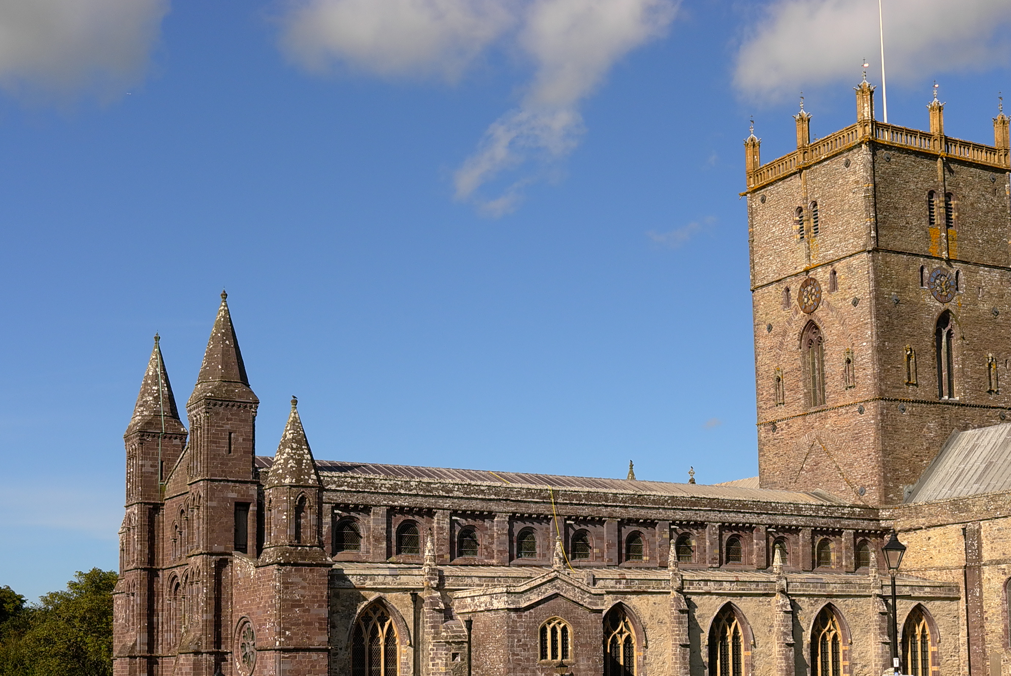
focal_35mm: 56
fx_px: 1574
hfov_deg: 35.6
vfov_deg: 23.9
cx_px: 514
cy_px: 519
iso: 200
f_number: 11
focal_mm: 24
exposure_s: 1/400
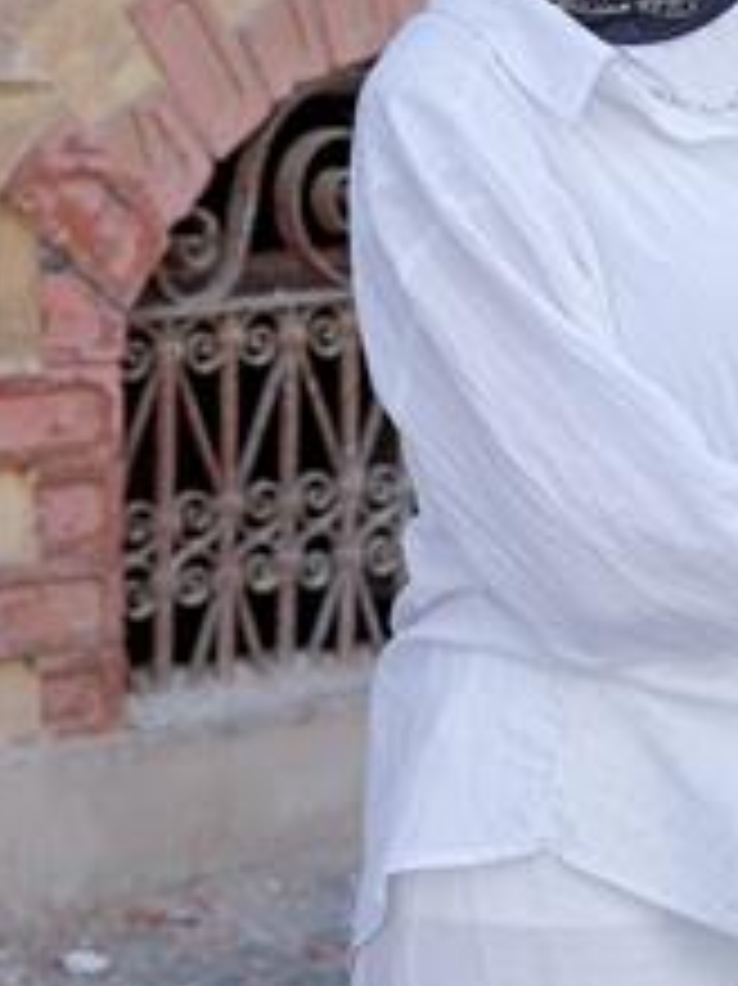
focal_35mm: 134
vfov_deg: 14.7
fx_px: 3813
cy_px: 380
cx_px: 706
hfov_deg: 11.0
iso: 320
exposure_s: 1/400
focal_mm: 70
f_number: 6.4
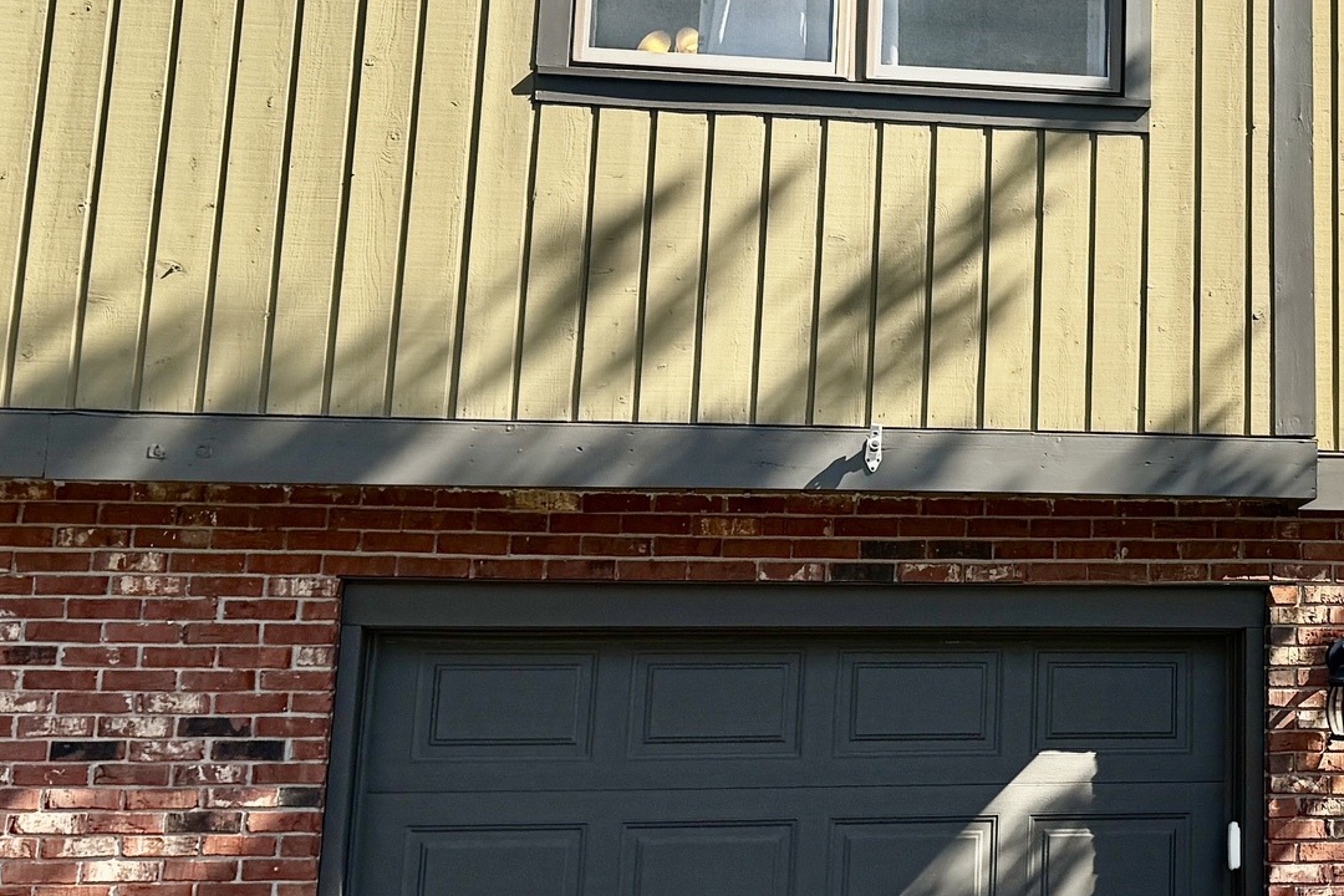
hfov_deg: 26.8
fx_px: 2650
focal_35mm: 71
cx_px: 1363
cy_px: 164
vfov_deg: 19.0
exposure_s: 1/2174
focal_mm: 6.76
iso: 80
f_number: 1.78
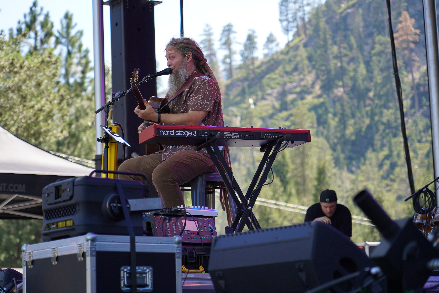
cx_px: 220
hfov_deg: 19.5
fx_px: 1280
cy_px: 146
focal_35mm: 105
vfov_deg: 13.0
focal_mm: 105
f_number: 4
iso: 100
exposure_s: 1/200
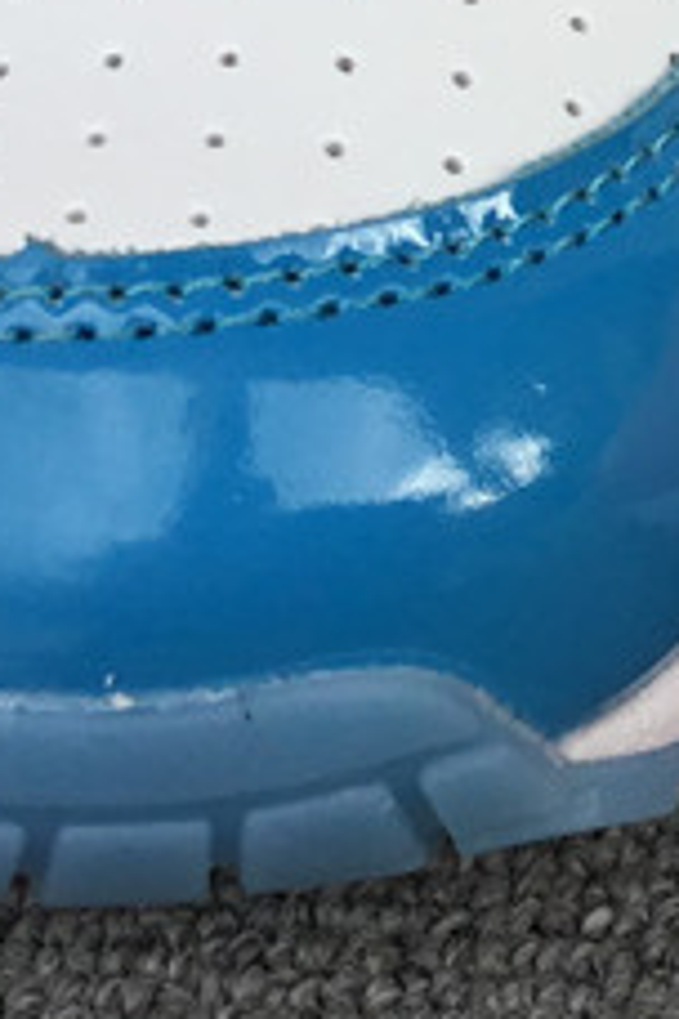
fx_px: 3593
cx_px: 1018
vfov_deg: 15.6
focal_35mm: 127
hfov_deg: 10.4
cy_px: -168
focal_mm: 3.3
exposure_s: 1/257
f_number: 2.4
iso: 25
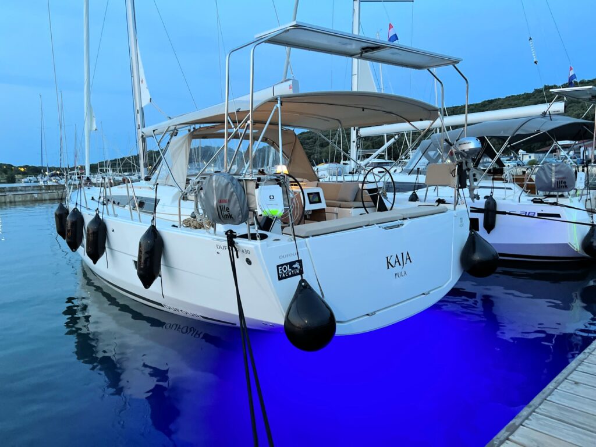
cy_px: 224
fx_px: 448
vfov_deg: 53.1
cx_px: 298
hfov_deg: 67.3
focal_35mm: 26
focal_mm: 5.7
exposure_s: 1/50
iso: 400
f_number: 1.5
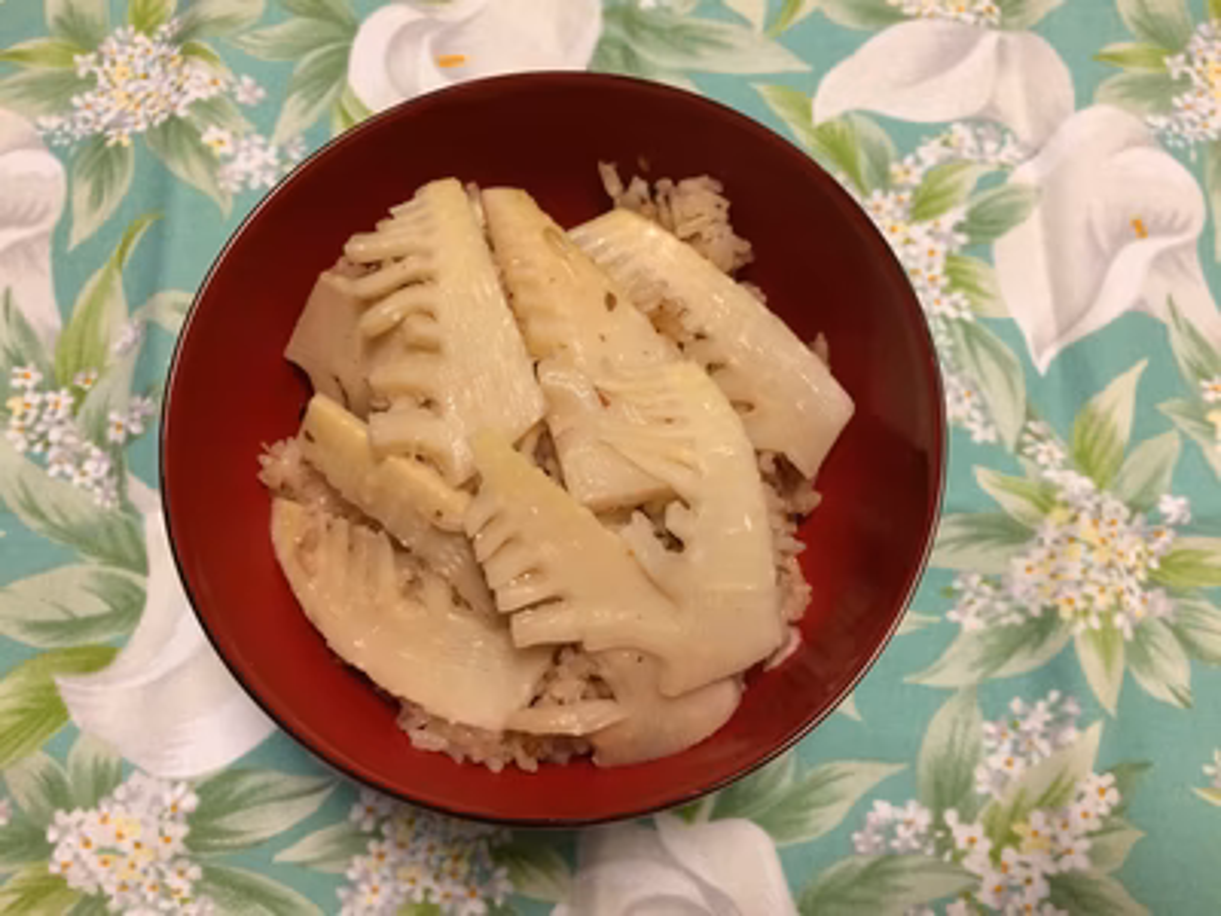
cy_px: 458
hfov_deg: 61.7
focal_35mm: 29
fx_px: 1023
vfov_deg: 48.2
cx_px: 610
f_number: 2.2
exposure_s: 1/30
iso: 125
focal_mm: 4.15
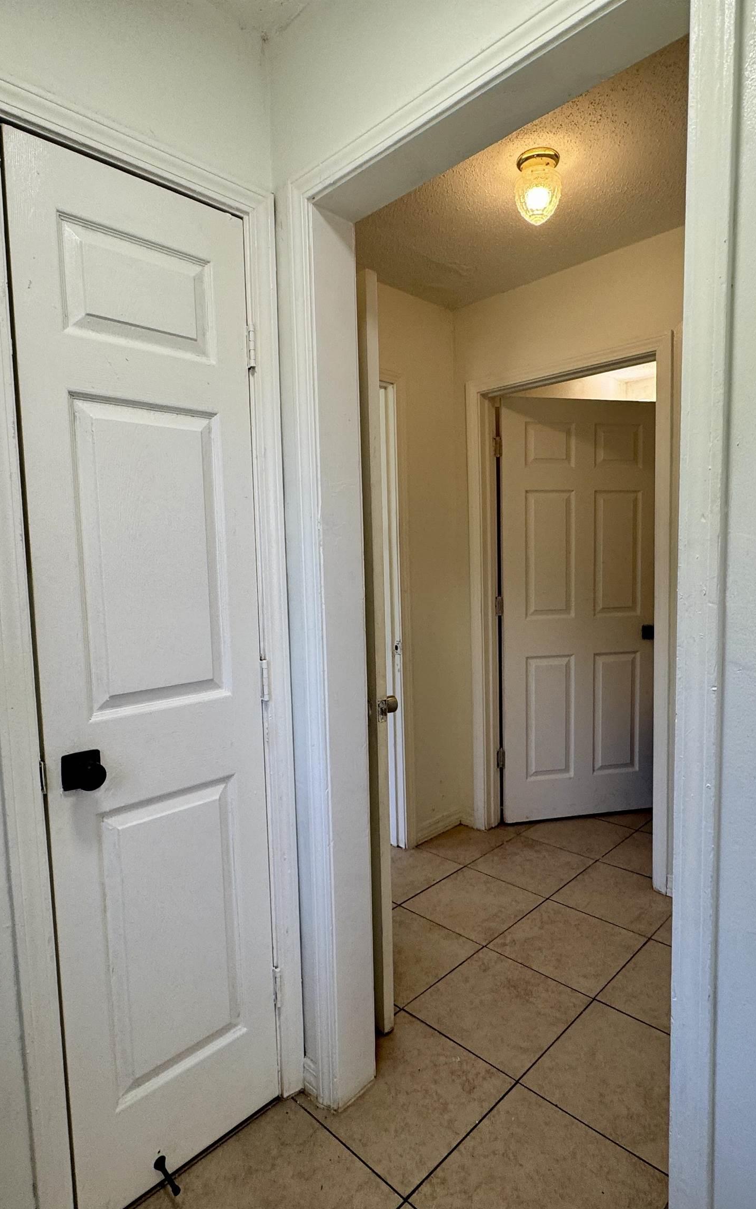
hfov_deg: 59.5
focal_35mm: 20
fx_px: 659
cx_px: 423
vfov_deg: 85.1
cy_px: 610
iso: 80
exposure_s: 1/120
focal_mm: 2.22
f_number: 2.2
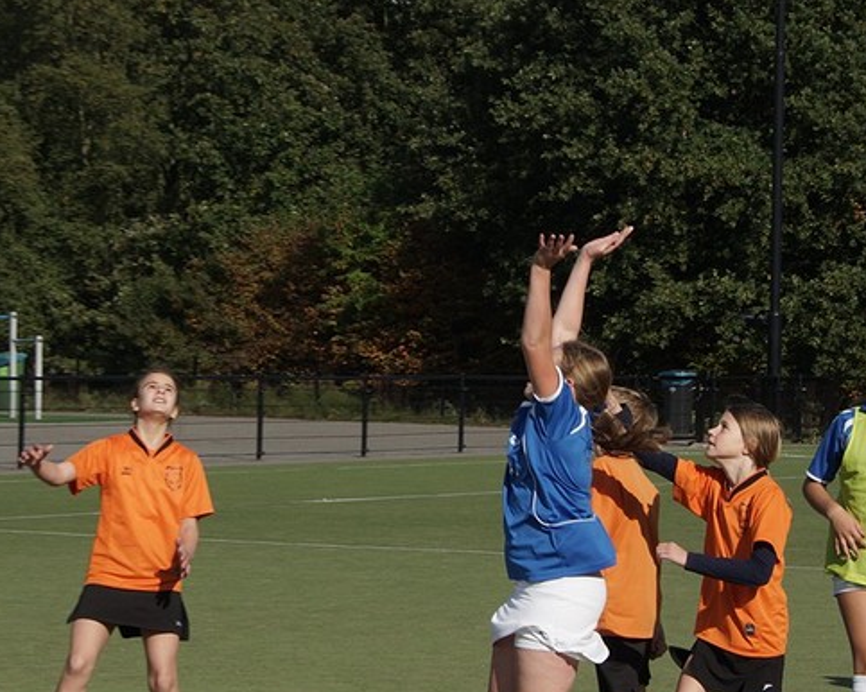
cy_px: 288
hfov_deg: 11.8
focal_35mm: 164
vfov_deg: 9.4
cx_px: 452
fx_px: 4202
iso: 100
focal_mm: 55
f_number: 8
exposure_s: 1/500
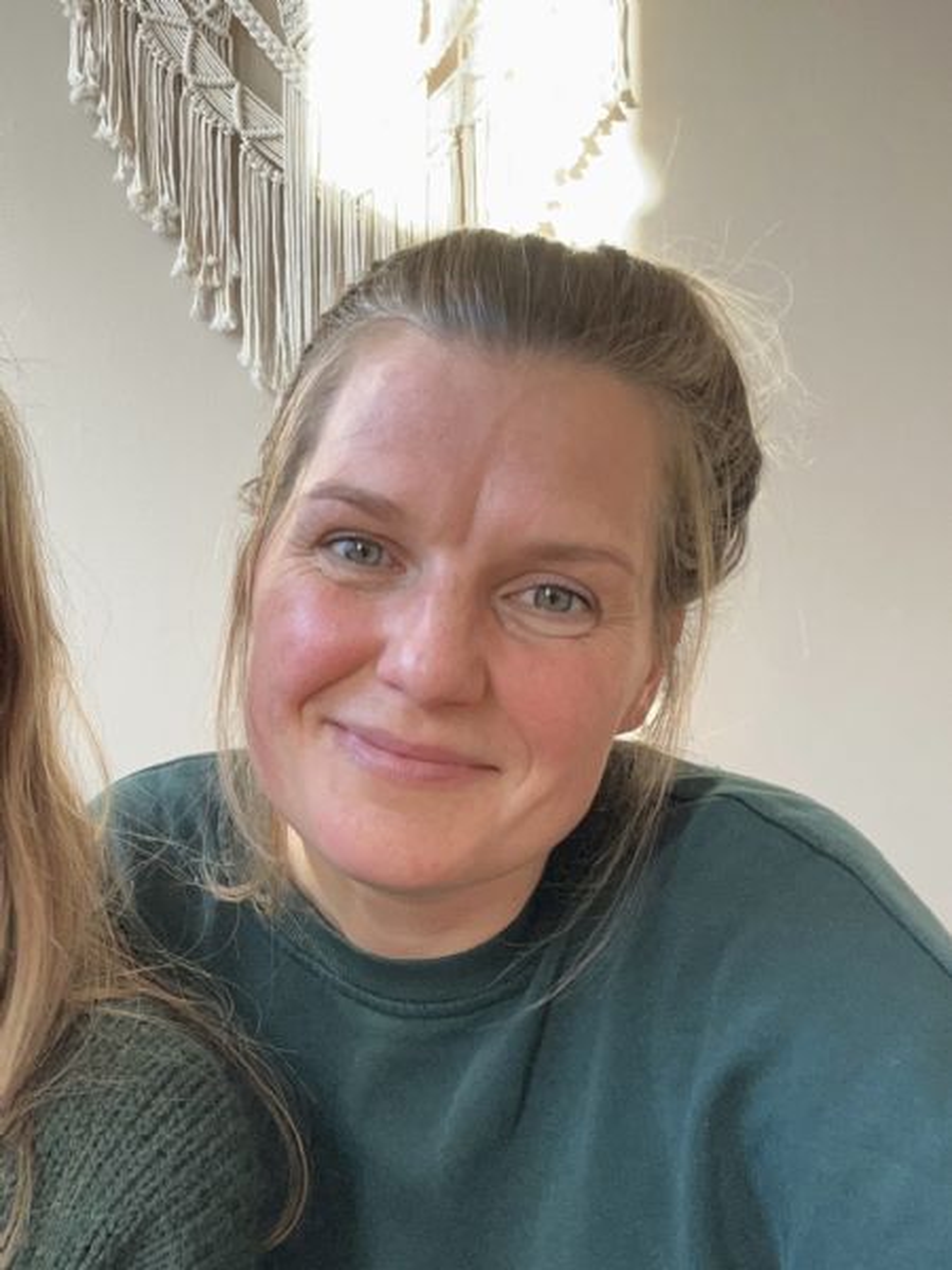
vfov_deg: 60.0
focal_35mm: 30
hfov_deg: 46.8
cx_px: 476
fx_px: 1100
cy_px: 635
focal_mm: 2.69
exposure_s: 1/59
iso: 80
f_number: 1.9
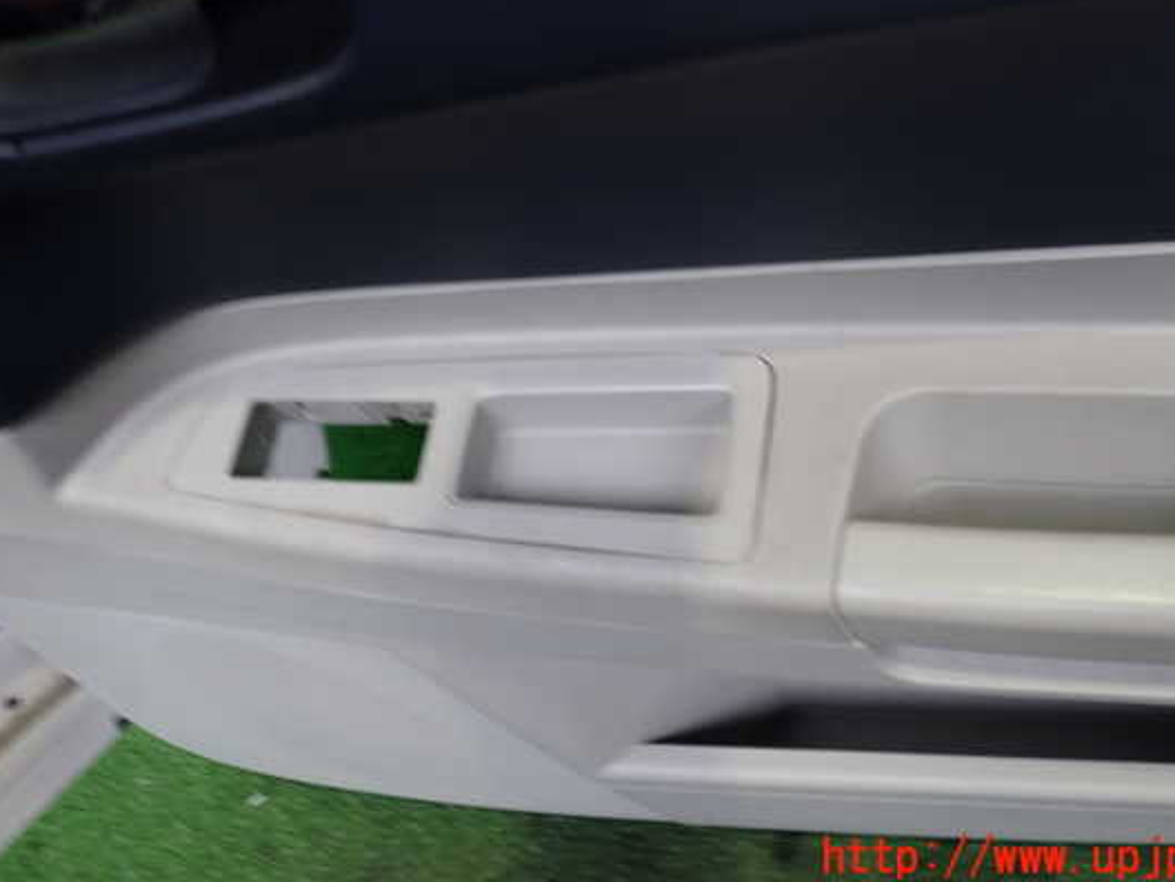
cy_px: 387
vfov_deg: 41.7
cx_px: 657
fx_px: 1154
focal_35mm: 34
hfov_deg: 53.8
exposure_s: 1/30
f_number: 2.3
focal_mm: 5.4
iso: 200
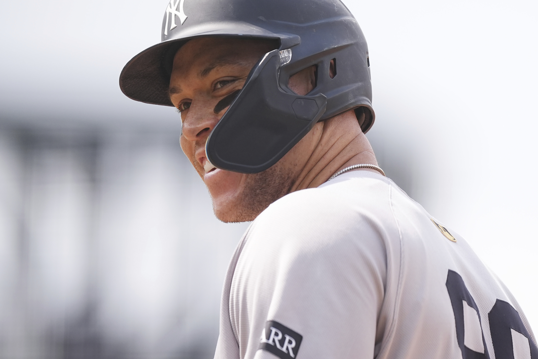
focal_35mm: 900
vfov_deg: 1.5
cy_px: 180
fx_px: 13462
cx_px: 269
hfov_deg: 2.3
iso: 640
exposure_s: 1/2500
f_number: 4
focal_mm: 600
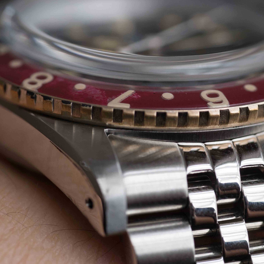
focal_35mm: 124
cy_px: 144
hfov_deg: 14.1
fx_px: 1070
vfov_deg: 14.1
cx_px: 166
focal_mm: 45
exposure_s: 1/200
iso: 800
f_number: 4
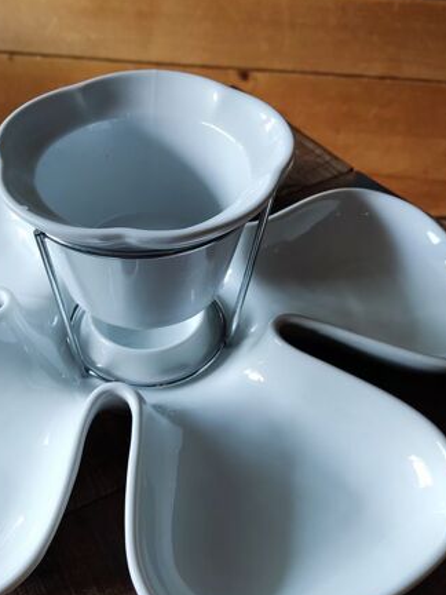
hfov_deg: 38.1
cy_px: 322
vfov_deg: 50.1
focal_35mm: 37
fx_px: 636
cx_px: 136
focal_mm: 4.71
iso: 190
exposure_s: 1/50
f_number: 1.79
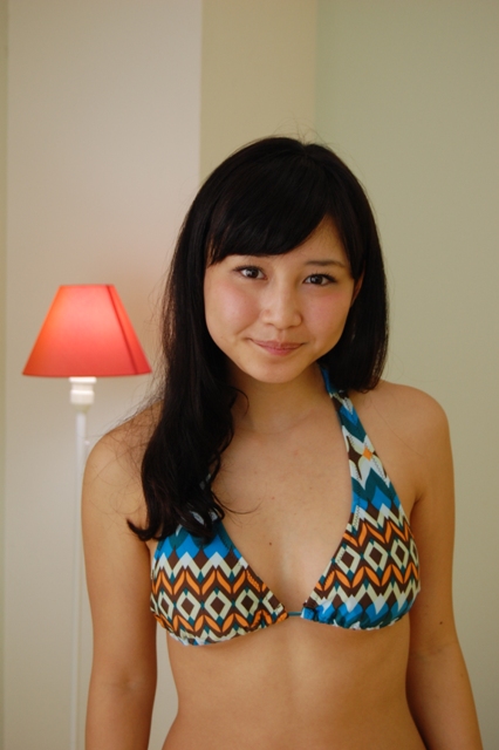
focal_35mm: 63
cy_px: 375
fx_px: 1311
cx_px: 250
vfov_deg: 31.9
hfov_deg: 21.5
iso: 360
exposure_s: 1/125
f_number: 5.6
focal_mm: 42
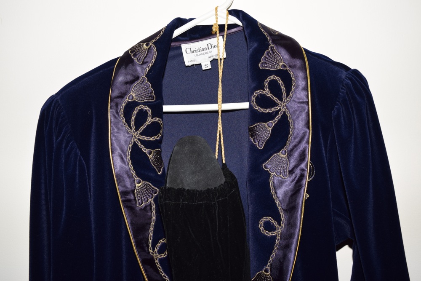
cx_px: 210
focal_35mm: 36
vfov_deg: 36.9
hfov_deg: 53.1
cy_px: 140
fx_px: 421
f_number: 5.6
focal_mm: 24
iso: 100
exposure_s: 1/100
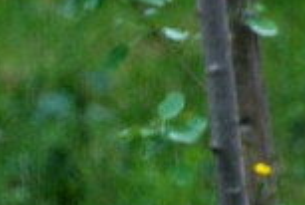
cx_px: -108
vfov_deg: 0.5
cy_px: 435
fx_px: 25526
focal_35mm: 3004
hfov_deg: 0.7
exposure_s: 1/500
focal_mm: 300
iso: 400
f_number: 8
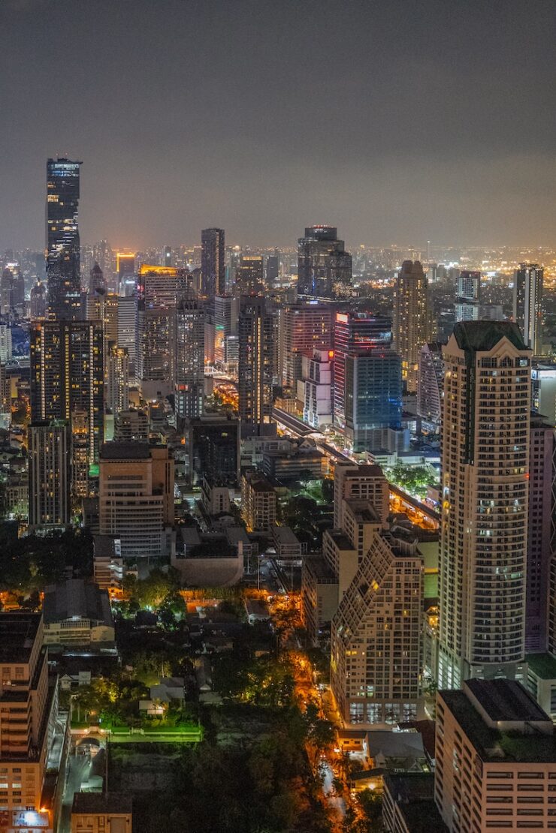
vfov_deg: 49.6
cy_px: 416
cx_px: 278
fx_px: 903
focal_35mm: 39
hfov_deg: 34.2
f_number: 2.8
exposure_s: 1/40
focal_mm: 39
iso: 12800
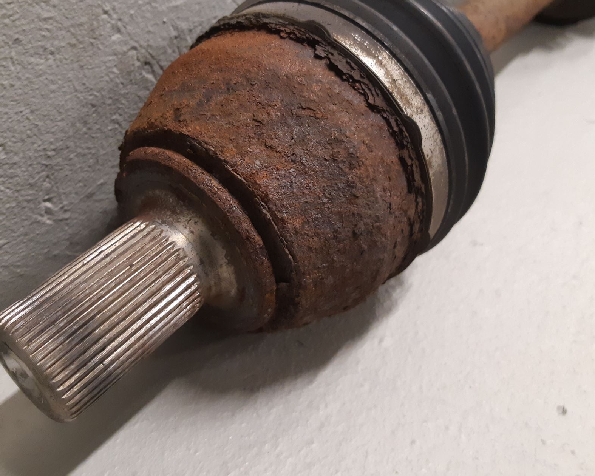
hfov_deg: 54.2
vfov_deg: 44.3
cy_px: 192
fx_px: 581
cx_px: 272
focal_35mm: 33
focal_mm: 3.93
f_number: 1.7
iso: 250
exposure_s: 1/50
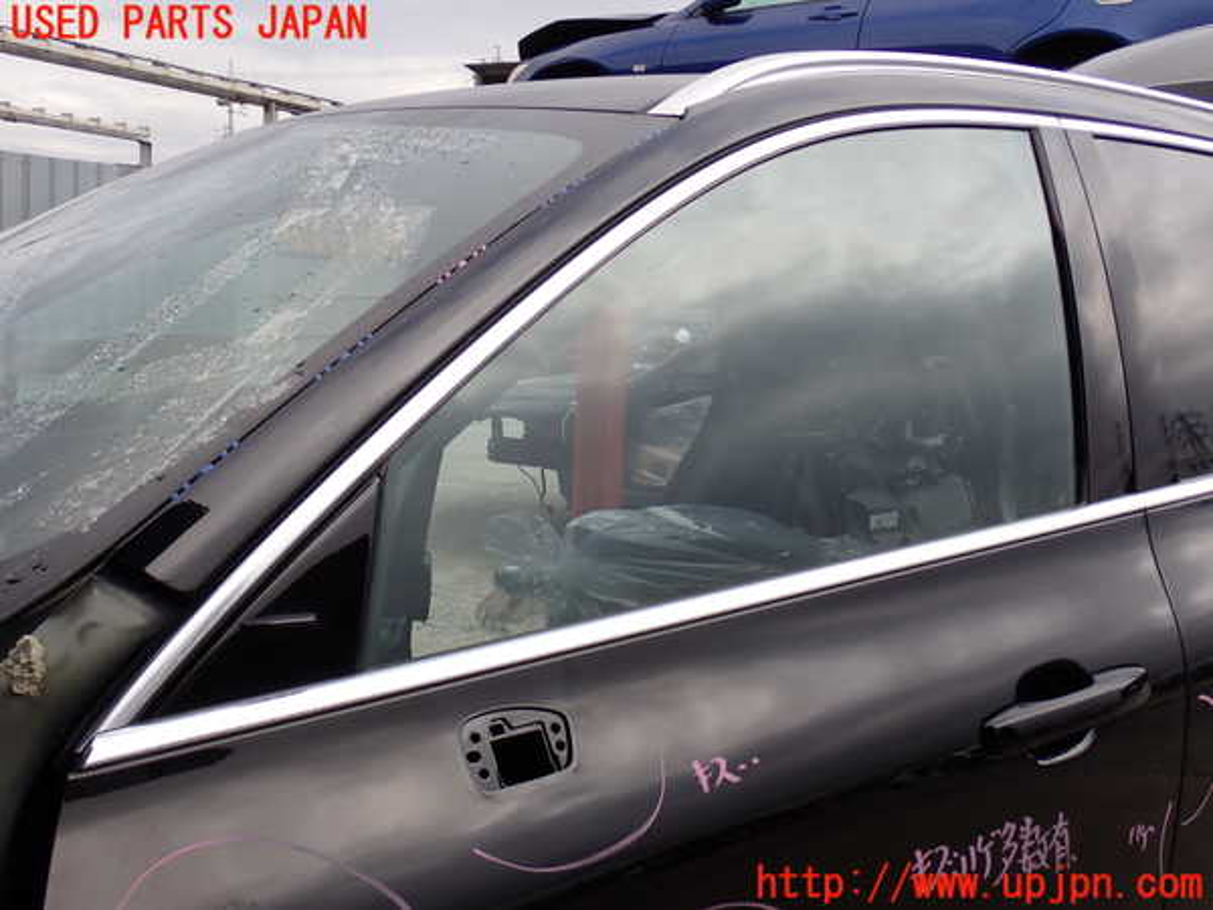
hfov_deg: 49.0
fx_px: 1332
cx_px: 606
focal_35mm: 38
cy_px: 455
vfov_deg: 37.7
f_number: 3.5
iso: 100
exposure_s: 1/320
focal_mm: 6.83
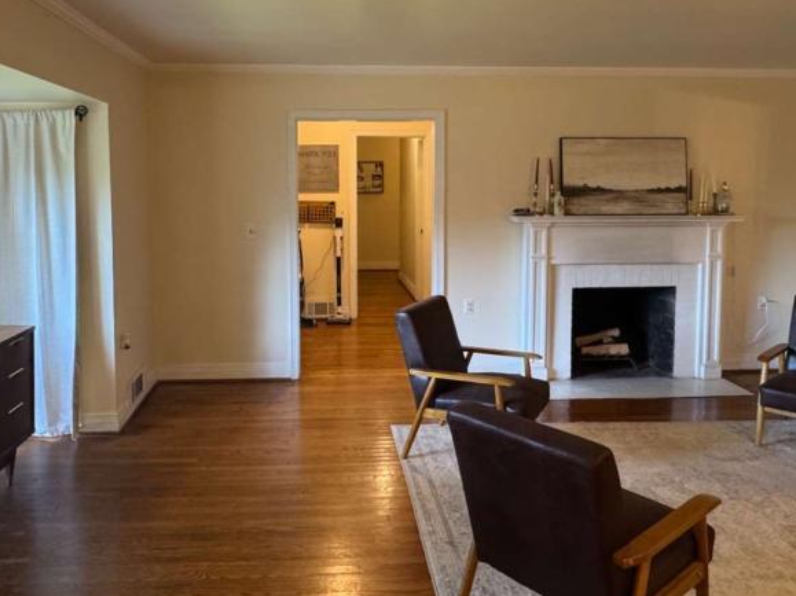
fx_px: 667
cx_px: 351
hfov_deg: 61.5
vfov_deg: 47.7
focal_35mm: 29
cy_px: 217
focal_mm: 2.22
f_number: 2.2
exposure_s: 1/60
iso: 320
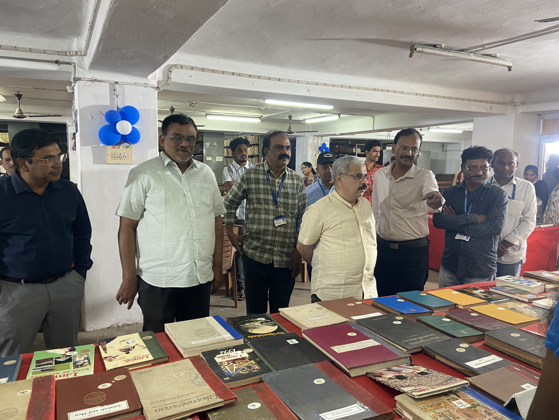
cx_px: 280
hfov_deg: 67.3
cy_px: 210
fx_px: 420
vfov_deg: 53.1
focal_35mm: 26
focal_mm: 4.25
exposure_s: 1/50
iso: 125
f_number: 1.8
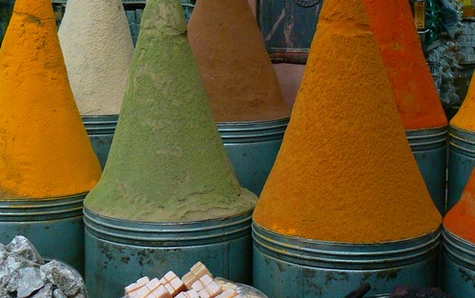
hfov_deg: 33.4
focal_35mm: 61
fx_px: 790
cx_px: 267
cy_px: 39
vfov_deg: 20.9
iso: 200
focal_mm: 6
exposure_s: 1/50
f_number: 3.2
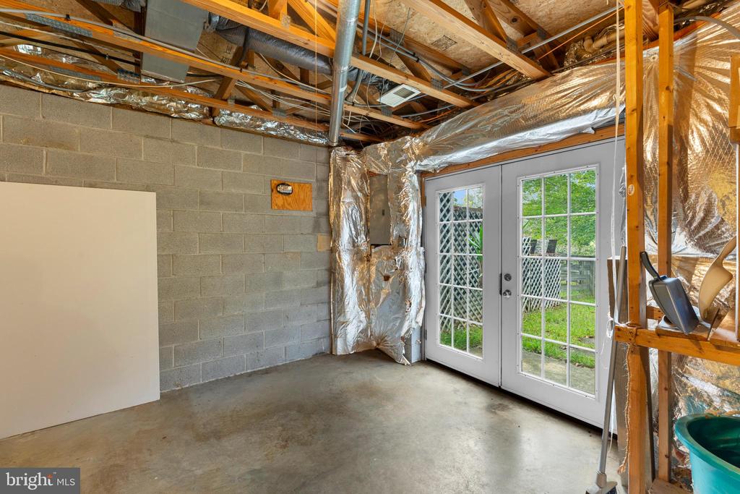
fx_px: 319
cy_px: 247
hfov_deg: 98.5
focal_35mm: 16
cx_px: 370
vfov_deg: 75.5
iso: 500
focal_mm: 15.5
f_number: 9
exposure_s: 1/1.25
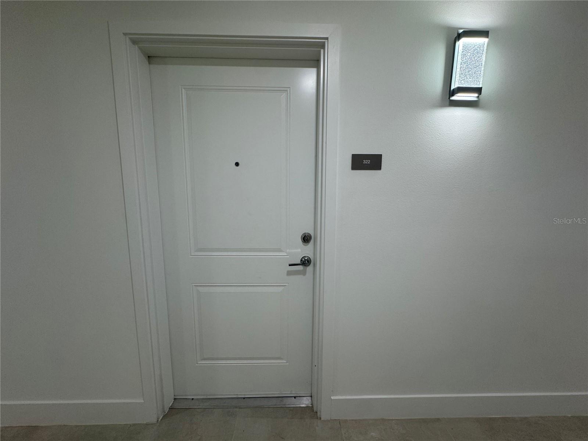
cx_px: 294
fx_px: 238
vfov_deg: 85.7
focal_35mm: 14
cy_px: 220
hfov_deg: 102.1
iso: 80
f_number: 2.2
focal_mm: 2.22
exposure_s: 1/120
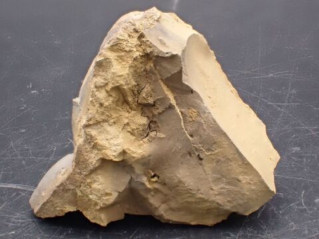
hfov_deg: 19.6
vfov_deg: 14.8
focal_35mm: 100
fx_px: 922
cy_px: 120
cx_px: 160
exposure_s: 1/250
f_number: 6.3
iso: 800
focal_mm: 18
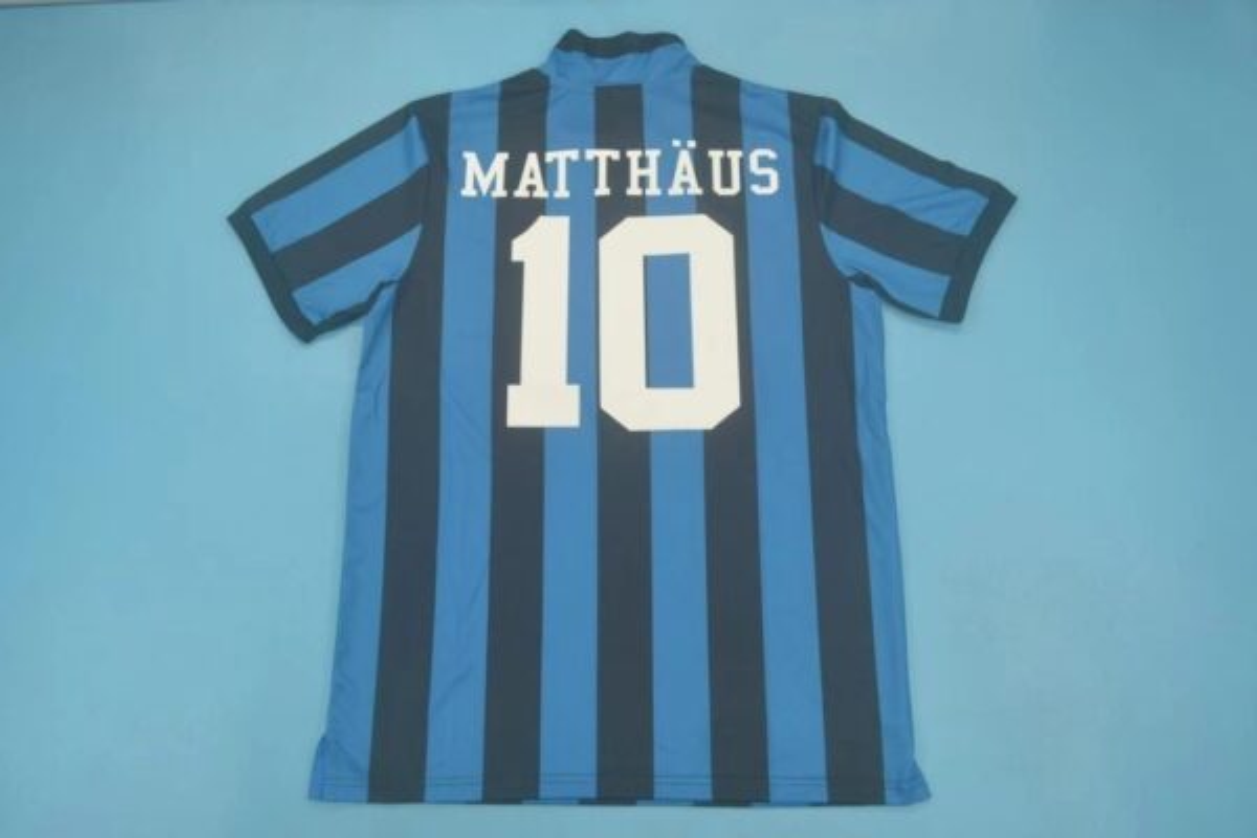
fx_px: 1152
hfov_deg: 57.2
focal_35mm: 33
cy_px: 419
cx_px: 628
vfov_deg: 40.0
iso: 200
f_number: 3.8
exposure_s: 1/100
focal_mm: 22
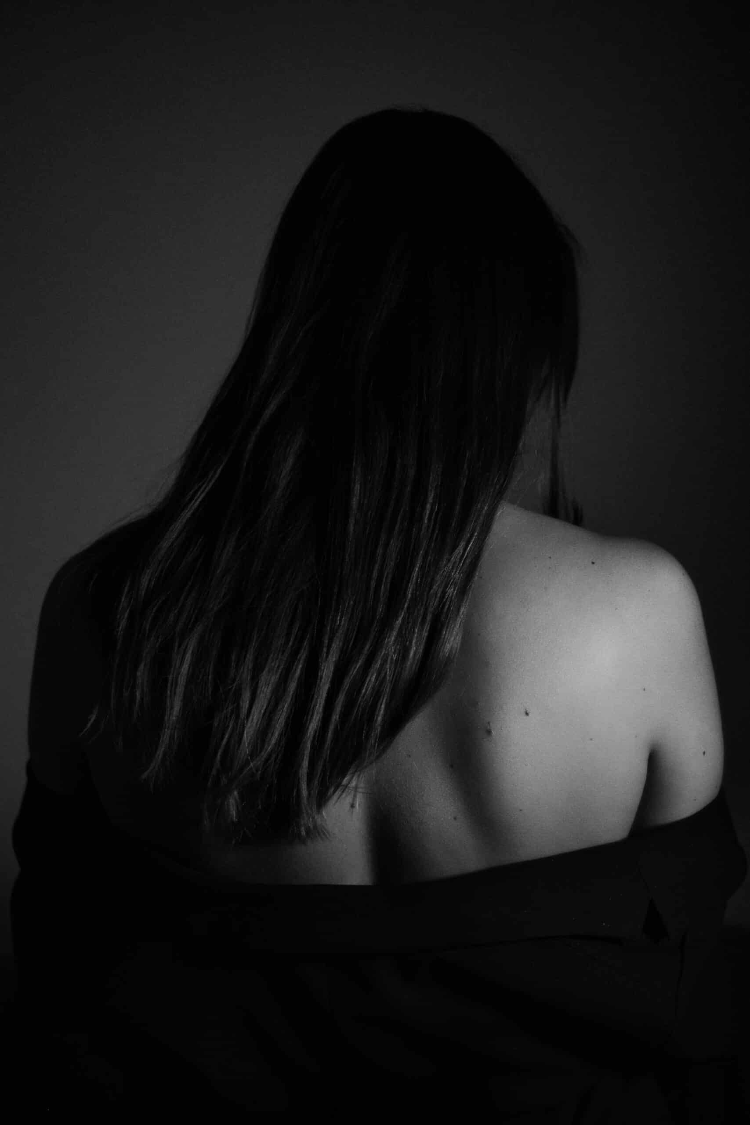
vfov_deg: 37.5
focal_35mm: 53
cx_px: 375
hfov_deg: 25.5
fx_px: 1656
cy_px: 562
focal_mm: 35
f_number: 1.6
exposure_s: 1/125
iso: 3200
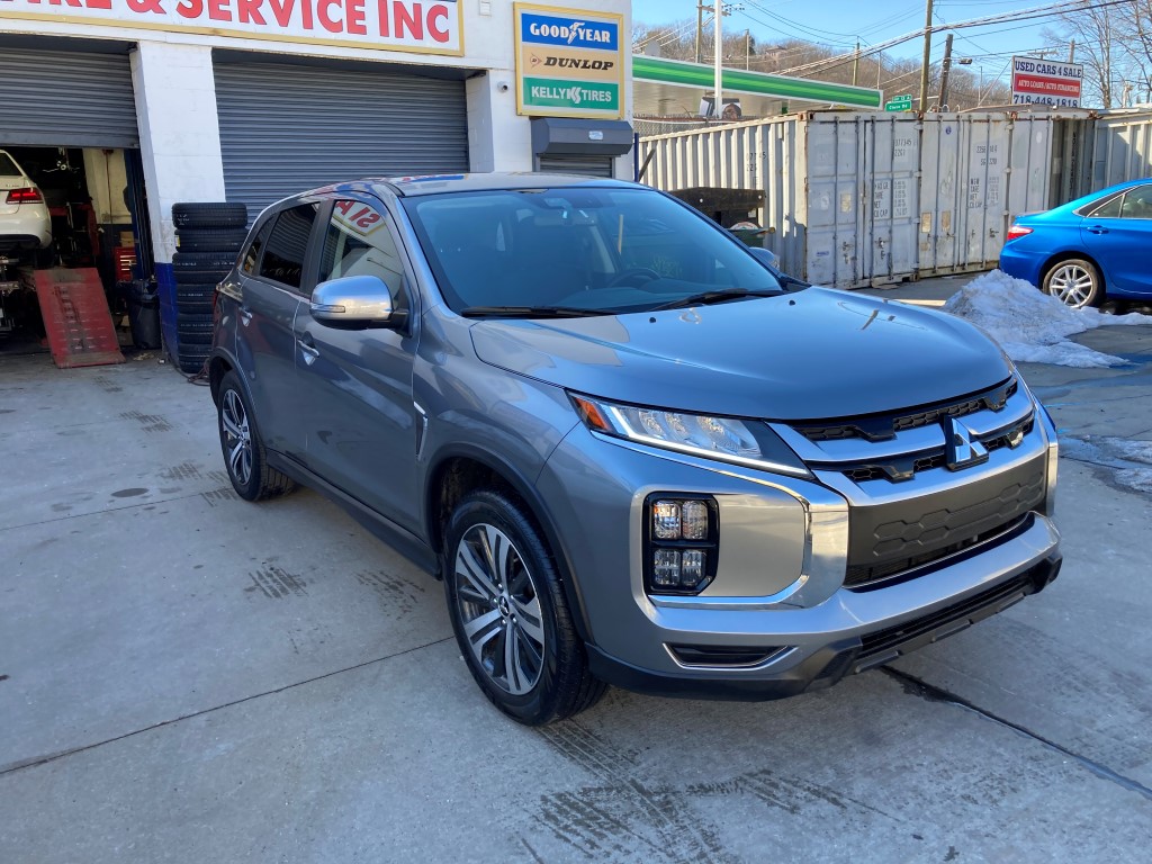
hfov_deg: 63.4
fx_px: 932
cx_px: 576
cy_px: 432
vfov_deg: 49.7
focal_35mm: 28
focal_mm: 3.99
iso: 20
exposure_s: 1/261
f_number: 1.8
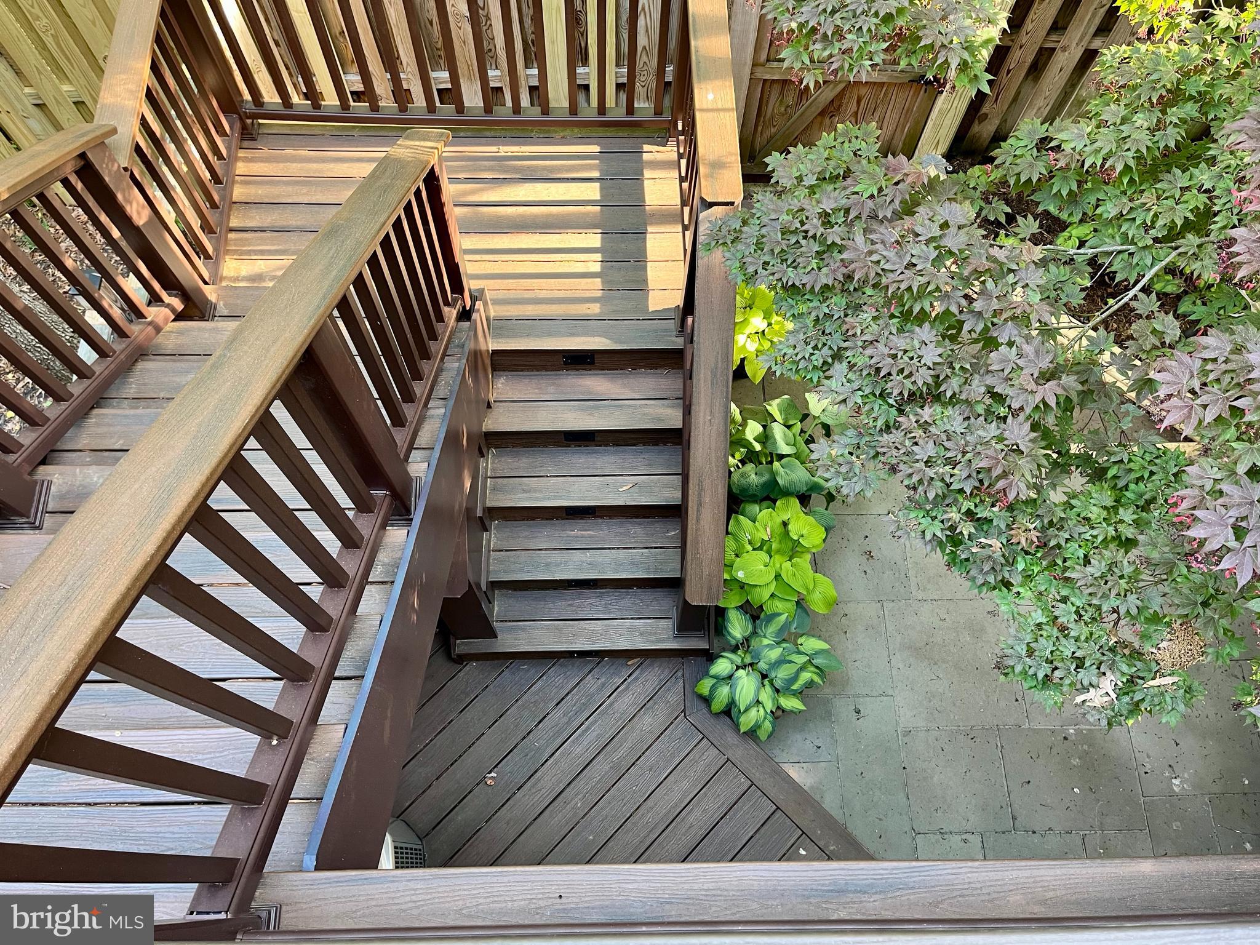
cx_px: 630
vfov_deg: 53.1
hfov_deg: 67.3
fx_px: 946
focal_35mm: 26
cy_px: 472
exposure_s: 1/99
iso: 125
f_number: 1.6
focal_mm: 5.1
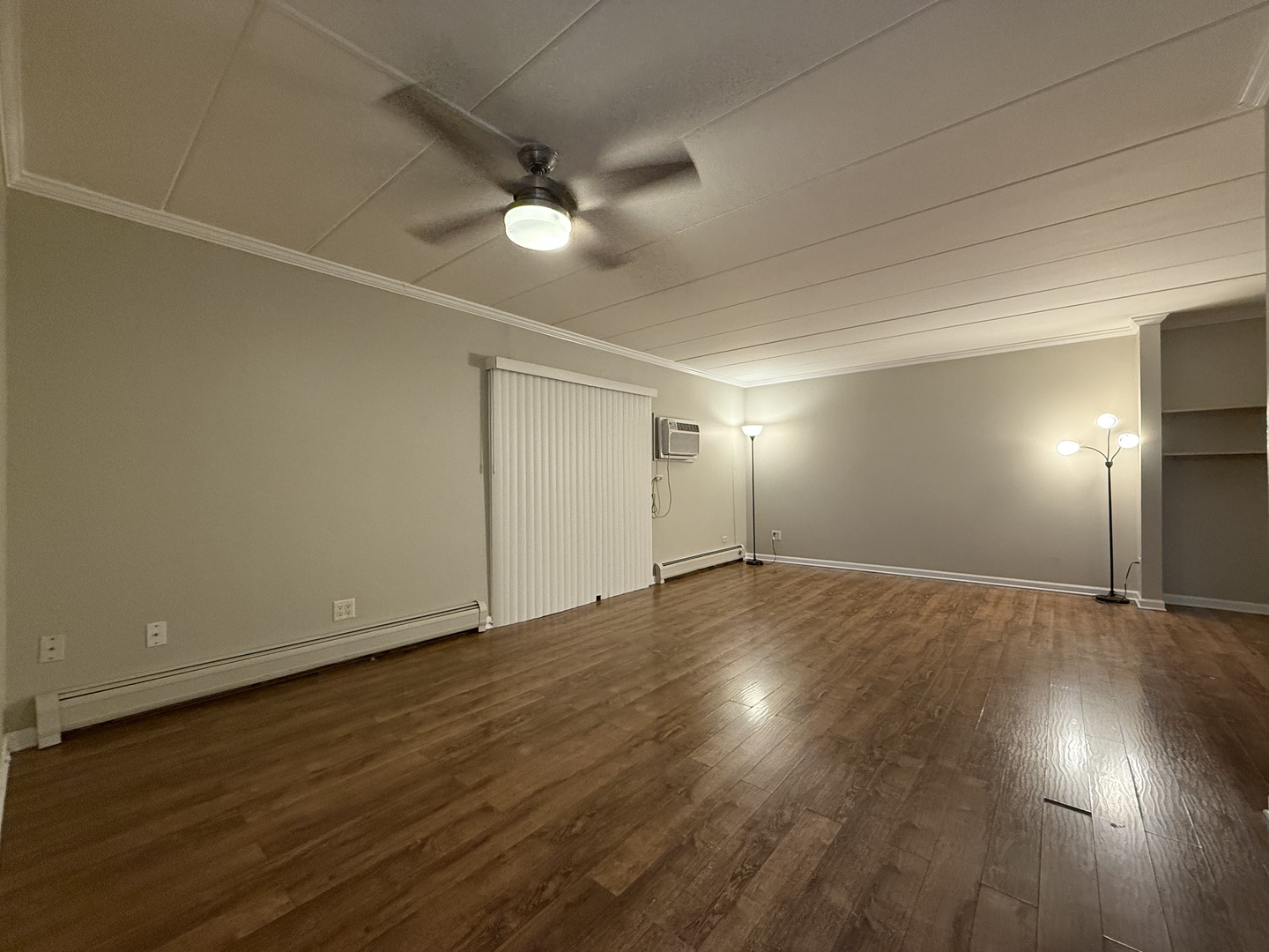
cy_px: 476
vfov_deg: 85.7
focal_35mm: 14
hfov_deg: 102.1
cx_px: 634
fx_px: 513
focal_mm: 2.22
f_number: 2.2
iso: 500
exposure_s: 1/60
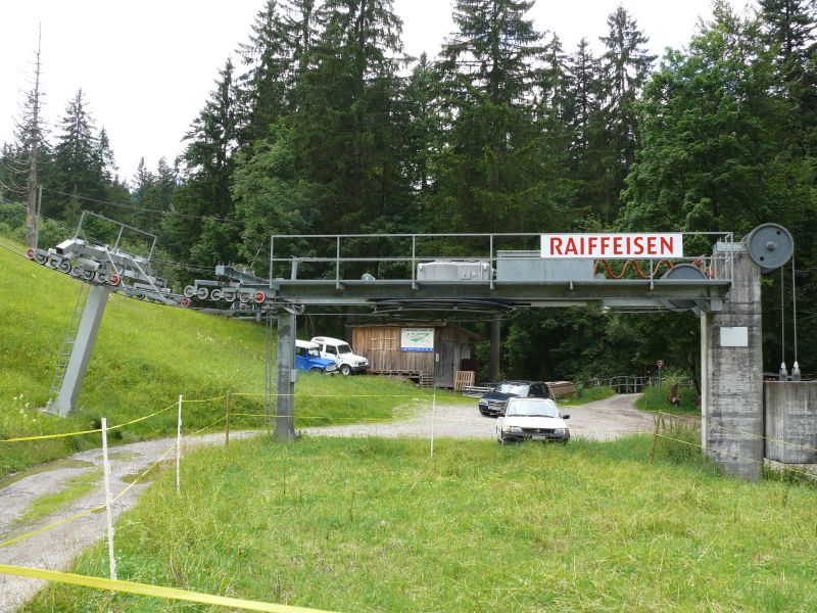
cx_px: 408
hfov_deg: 52.6
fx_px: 826
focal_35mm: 35
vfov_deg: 40.7
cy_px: 306
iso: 100
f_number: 4
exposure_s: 1/200
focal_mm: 7.4
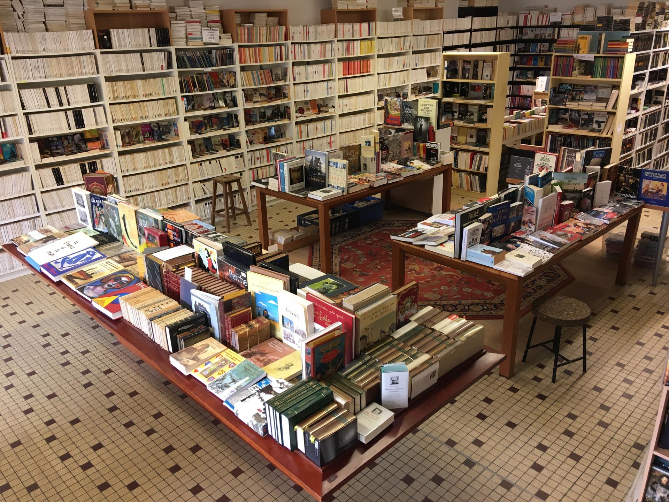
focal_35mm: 29
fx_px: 560
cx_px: 334
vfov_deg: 48.2
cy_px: 251
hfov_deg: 61.7
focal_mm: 4.15
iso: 80
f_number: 2.2
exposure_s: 1/33
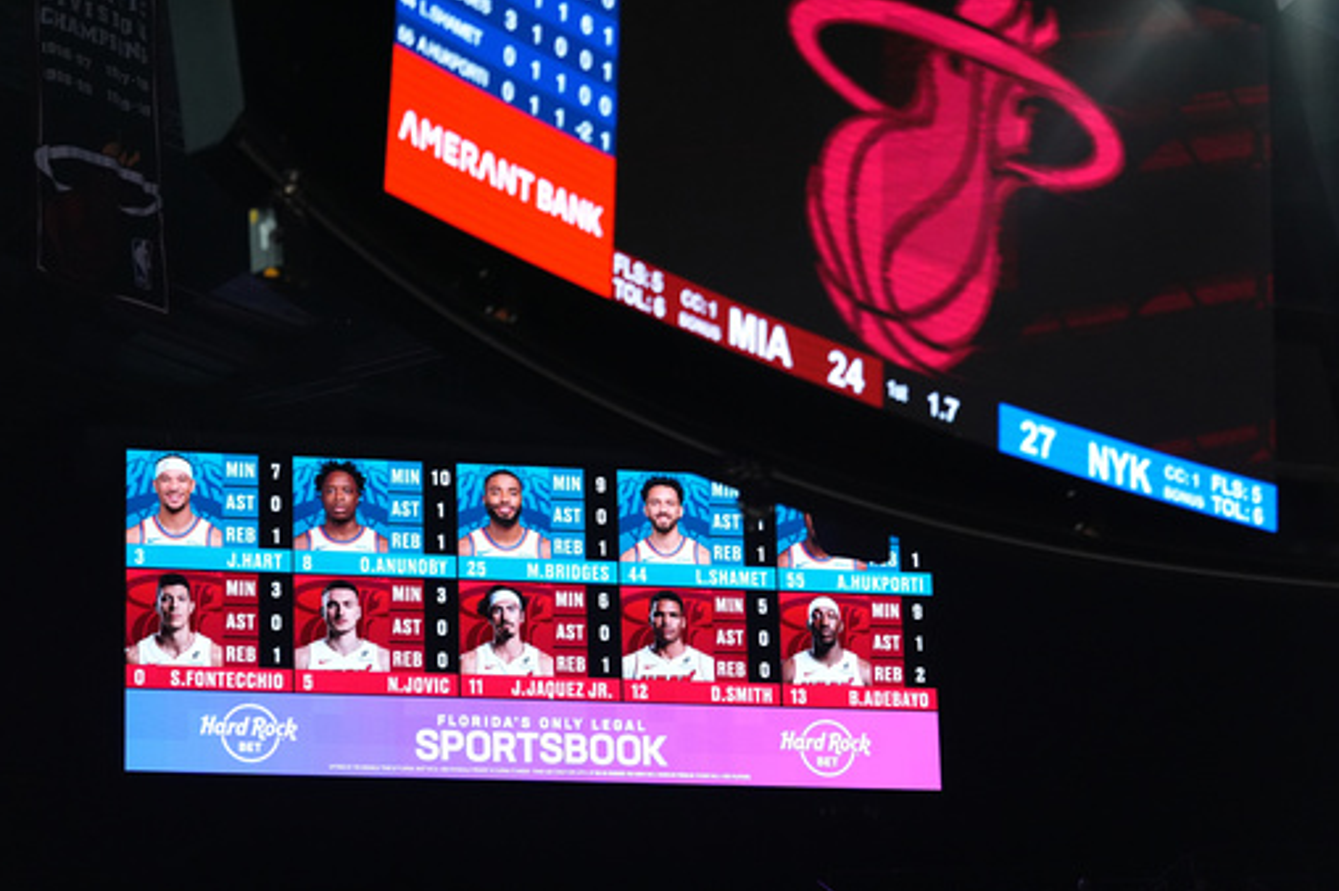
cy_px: 447
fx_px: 4535
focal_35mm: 122
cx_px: 670
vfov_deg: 11.2
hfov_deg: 16.8
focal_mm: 121
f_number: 2.8
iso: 4000
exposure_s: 1/2000
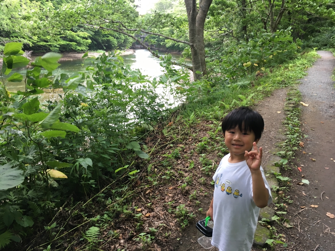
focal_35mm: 29
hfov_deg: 61.7
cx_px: 168
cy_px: 126
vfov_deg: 48.2
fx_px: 281
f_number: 2.2
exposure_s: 1/30
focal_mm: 4.15
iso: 50
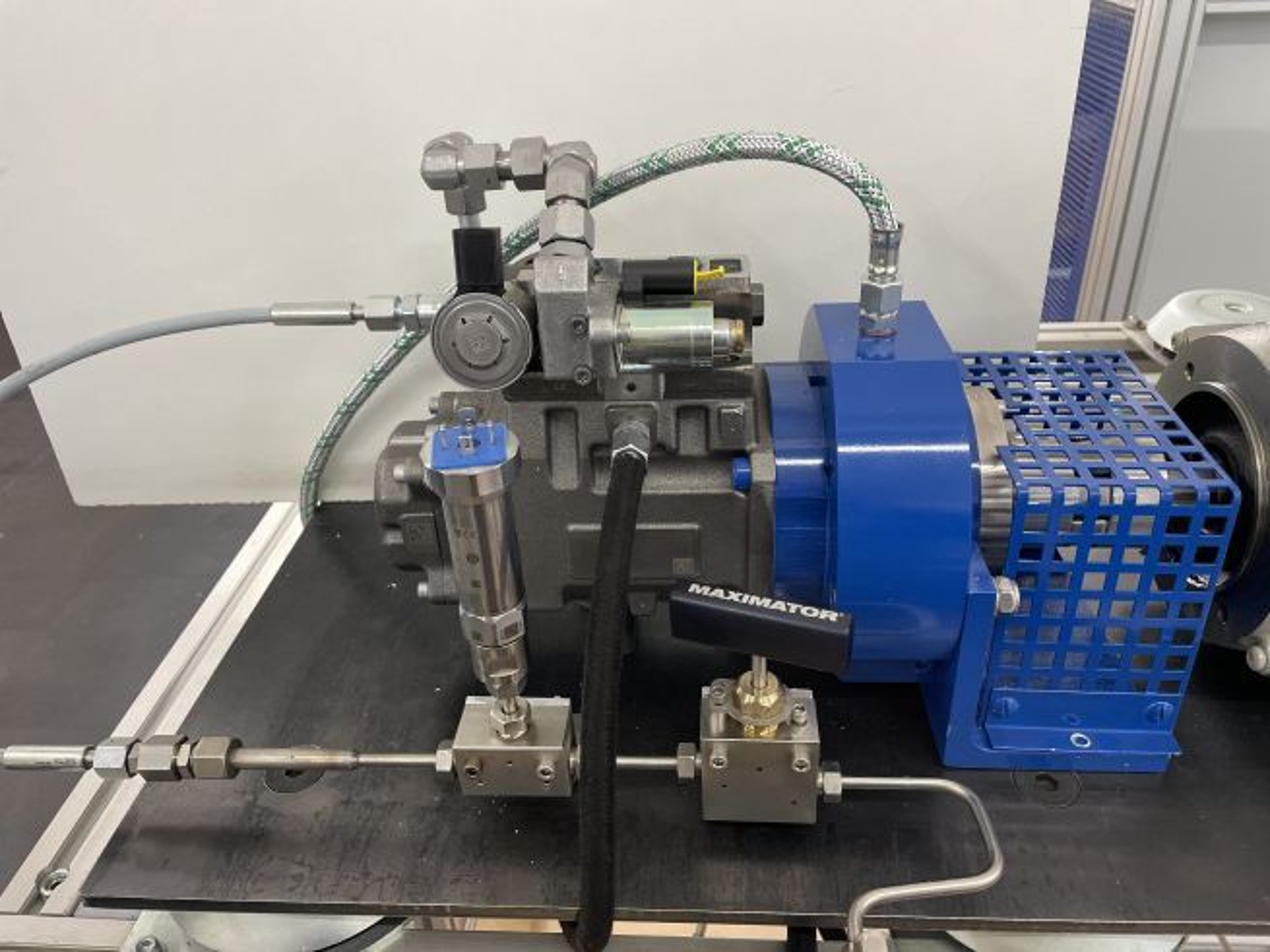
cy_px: 476
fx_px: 954
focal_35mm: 26
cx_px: 635
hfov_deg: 67.3
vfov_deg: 53.0
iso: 160
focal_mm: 4.2
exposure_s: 1/50
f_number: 1.6
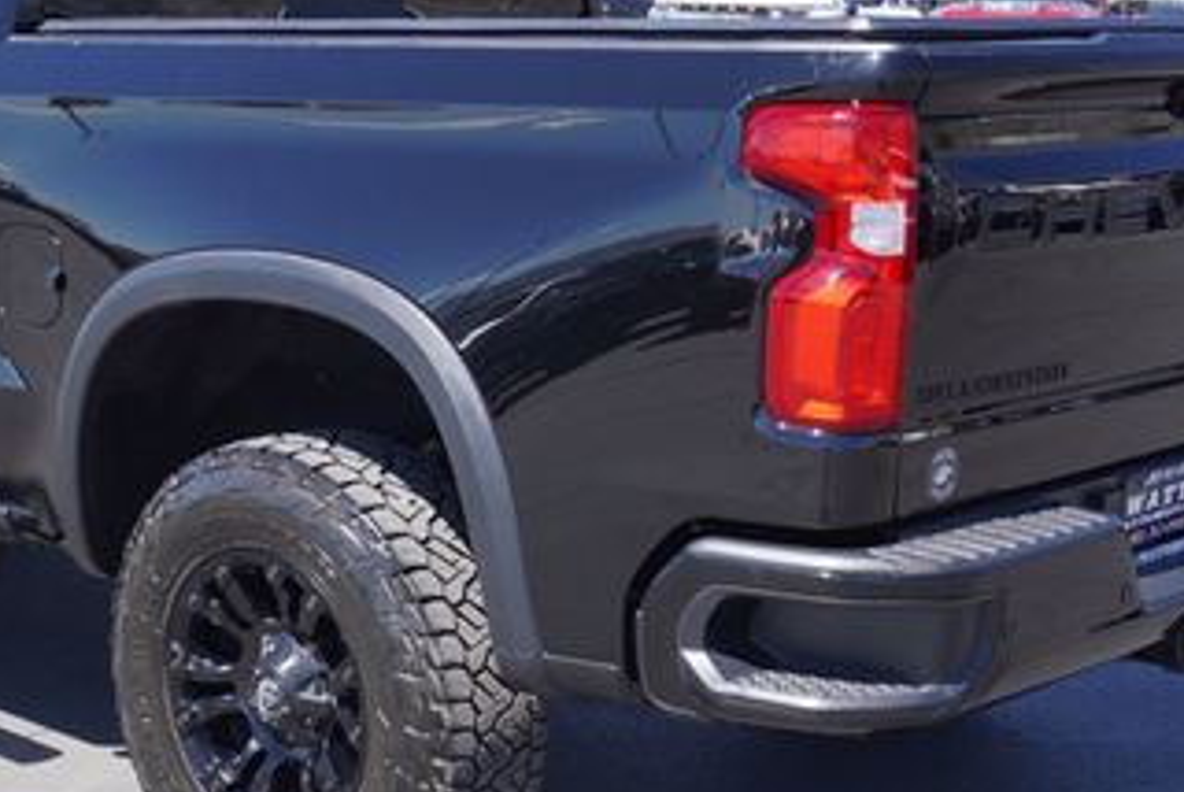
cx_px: 340
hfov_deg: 28.9
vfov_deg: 19.8
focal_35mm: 69
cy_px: 418
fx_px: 2271
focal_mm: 23
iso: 100
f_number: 6.3
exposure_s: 1/160
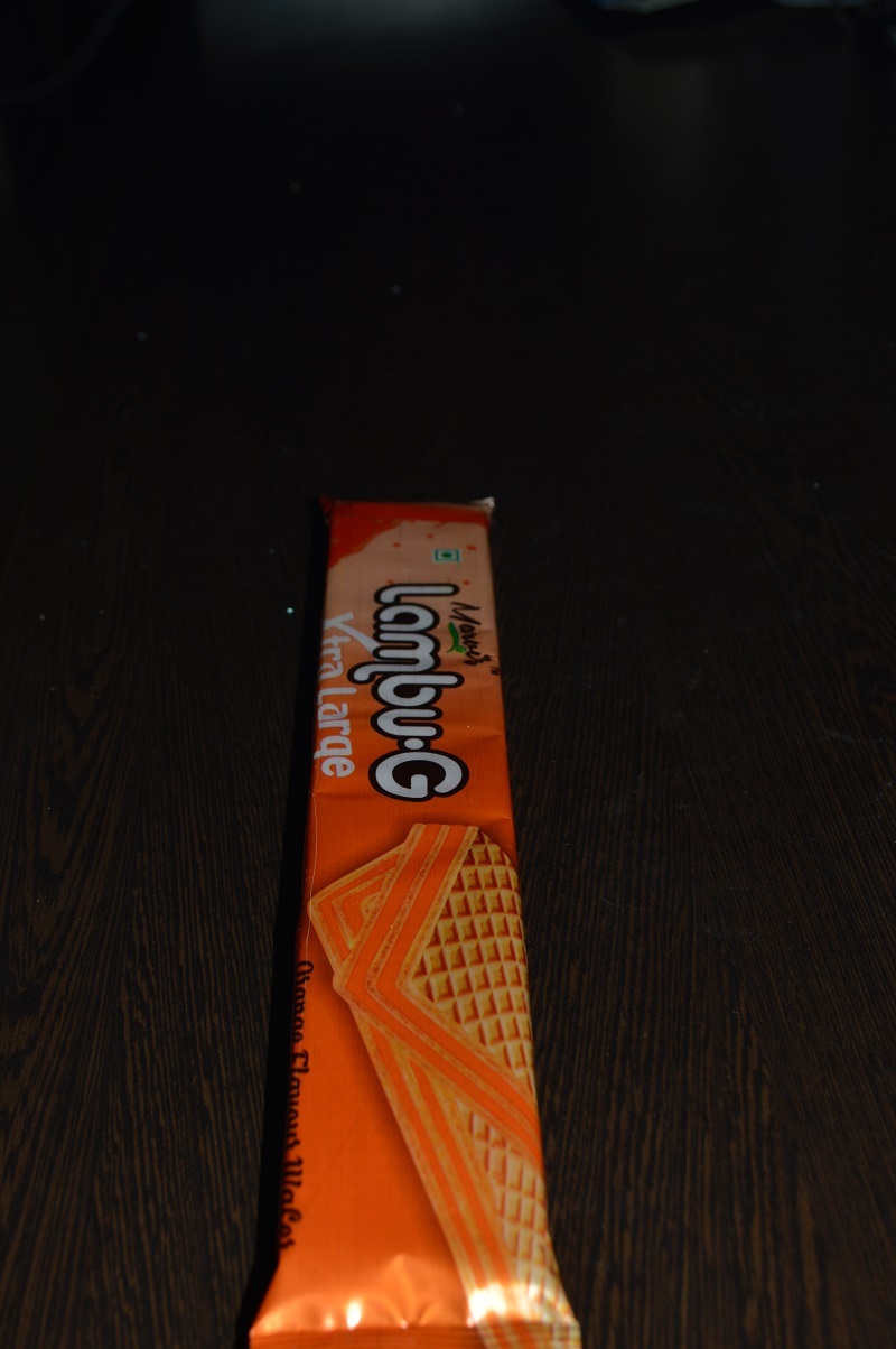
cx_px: 448
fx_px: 1908
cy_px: 674
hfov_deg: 26.4
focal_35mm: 51
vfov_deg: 38.9
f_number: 8
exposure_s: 1/60
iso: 100
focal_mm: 34
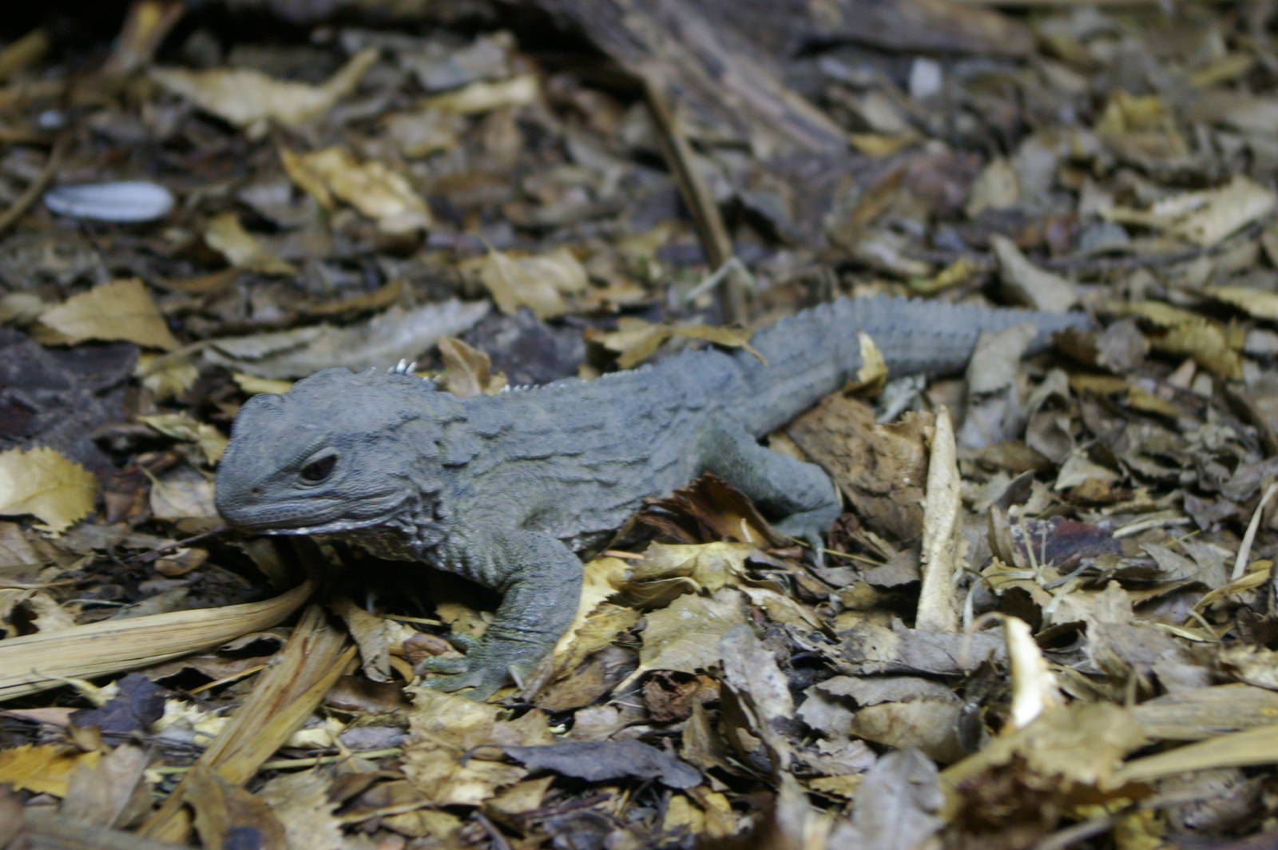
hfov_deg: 24.6
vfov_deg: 16.5
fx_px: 2926
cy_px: 425
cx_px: 639
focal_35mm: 82
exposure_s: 1/2
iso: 400
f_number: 5.6
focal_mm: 55
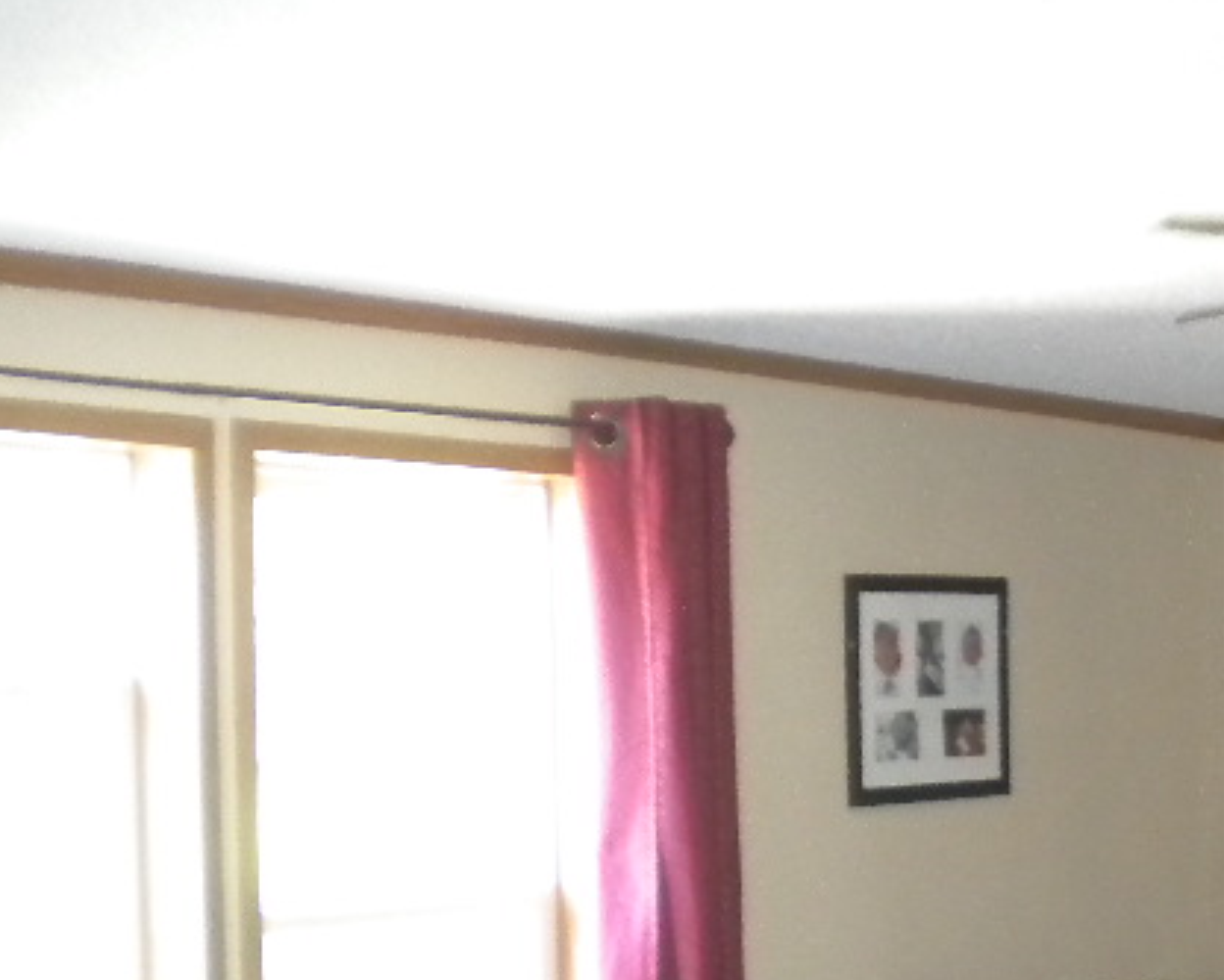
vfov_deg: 17.9
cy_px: 945
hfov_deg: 21.8
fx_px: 3044
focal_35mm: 84
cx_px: 1253
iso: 400
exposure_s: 1/42.8
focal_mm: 6.3
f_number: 3.1
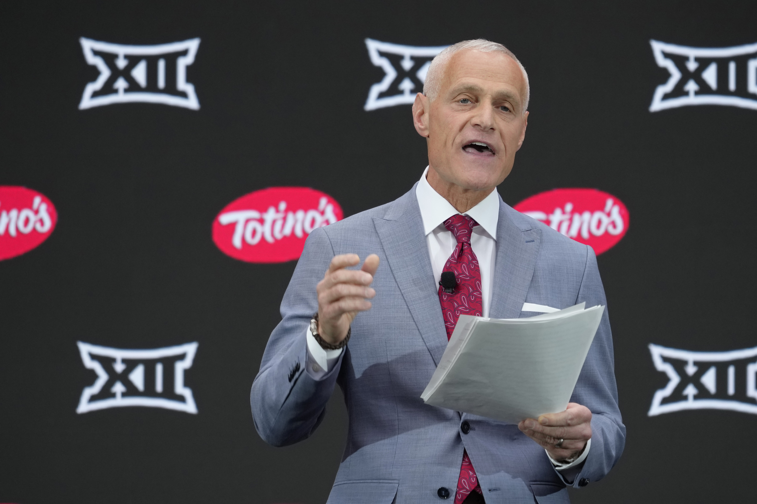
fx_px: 15770
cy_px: 252
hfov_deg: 2.7
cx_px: 378
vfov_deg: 1.8
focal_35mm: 750
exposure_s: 1/320
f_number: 6.3
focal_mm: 500
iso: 1000
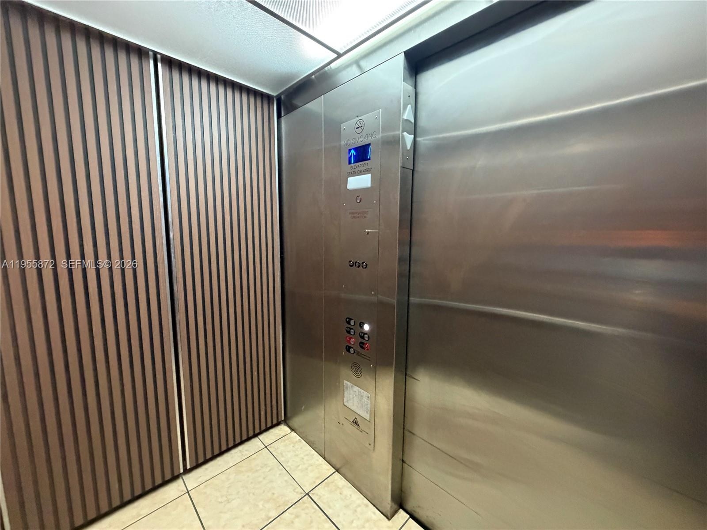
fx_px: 286
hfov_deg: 102.1
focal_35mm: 14
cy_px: 265
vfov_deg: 85.7
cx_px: 354
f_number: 2.2
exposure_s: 1/60
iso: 800
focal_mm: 2.22
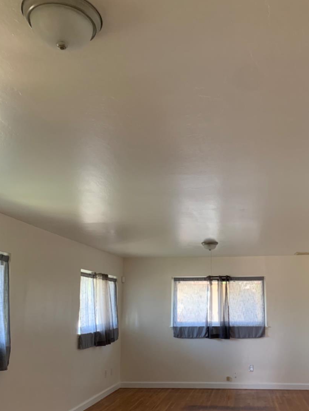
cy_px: 265
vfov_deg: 50.6
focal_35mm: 36
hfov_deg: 39.2
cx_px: 206
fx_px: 428
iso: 400
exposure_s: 1/52
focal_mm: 4.25
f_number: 1.8
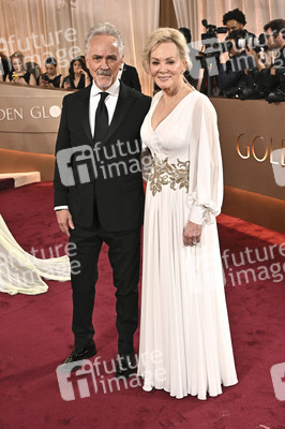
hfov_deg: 34.2
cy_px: 214
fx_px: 464
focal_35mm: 39
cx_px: 142
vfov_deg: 49.6
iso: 2500
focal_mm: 39
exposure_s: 1/320
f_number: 5.6
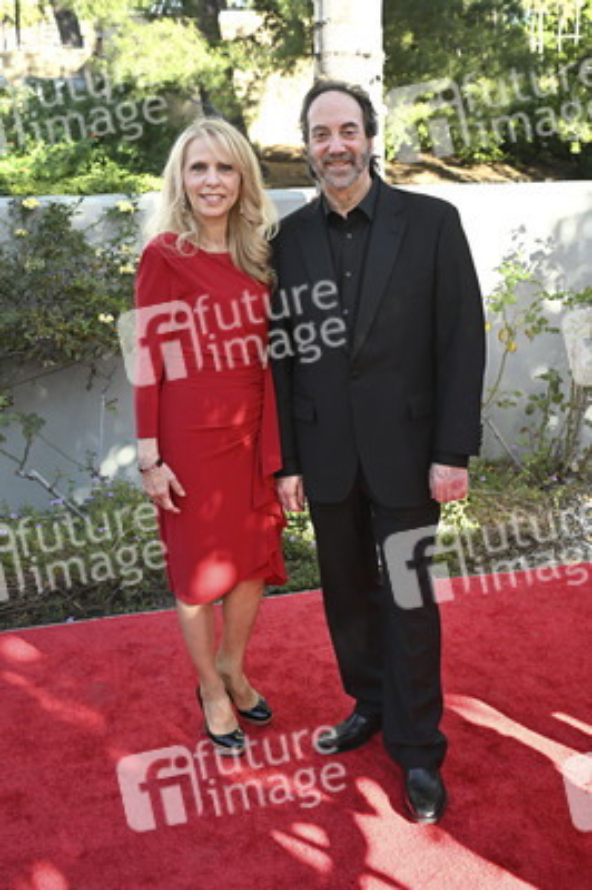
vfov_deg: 50.7
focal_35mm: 38
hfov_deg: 35.0
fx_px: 939
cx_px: 296
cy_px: 445
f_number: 5.6
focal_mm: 38
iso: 640
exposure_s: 1/320
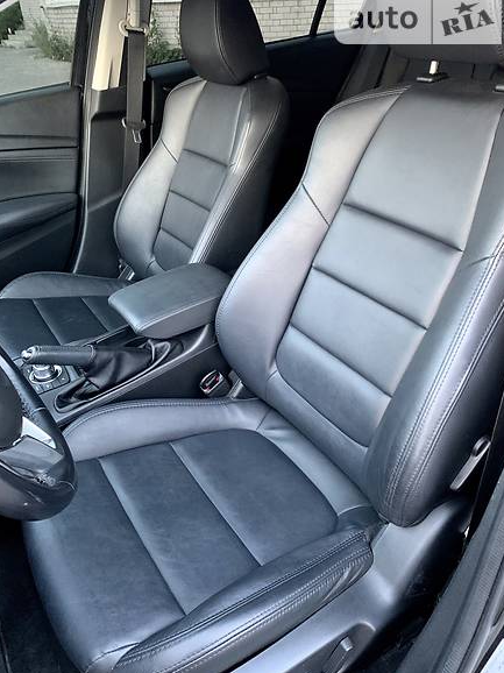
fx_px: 525
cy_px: 330
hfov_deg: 51.3
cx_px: 257
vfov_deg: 65.3
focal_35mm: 27
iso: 500
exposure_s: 1/30
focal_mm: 4.2
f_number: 1.8
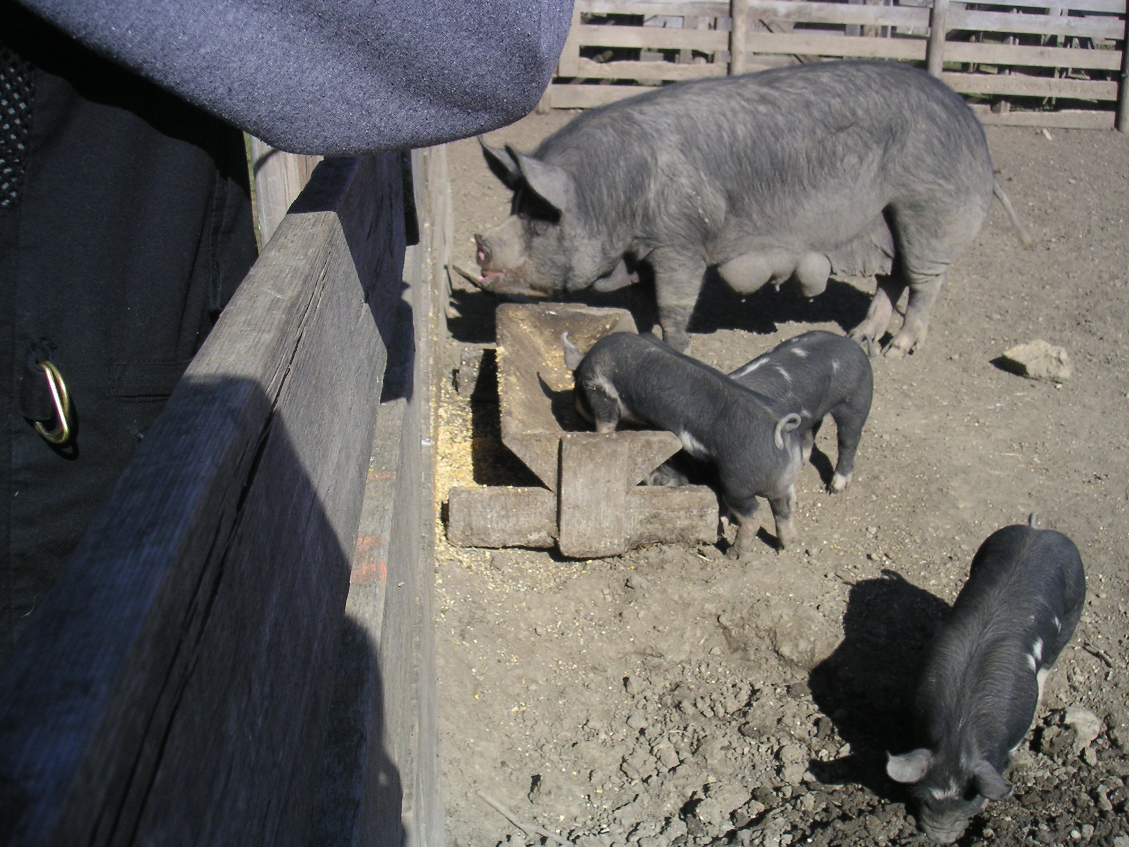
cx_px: 578
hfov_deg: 47.9
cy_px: 414
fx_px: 1272
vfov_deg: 36.8
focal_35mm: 39
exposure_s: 1/180
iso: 50
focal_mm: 6
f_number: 6.7
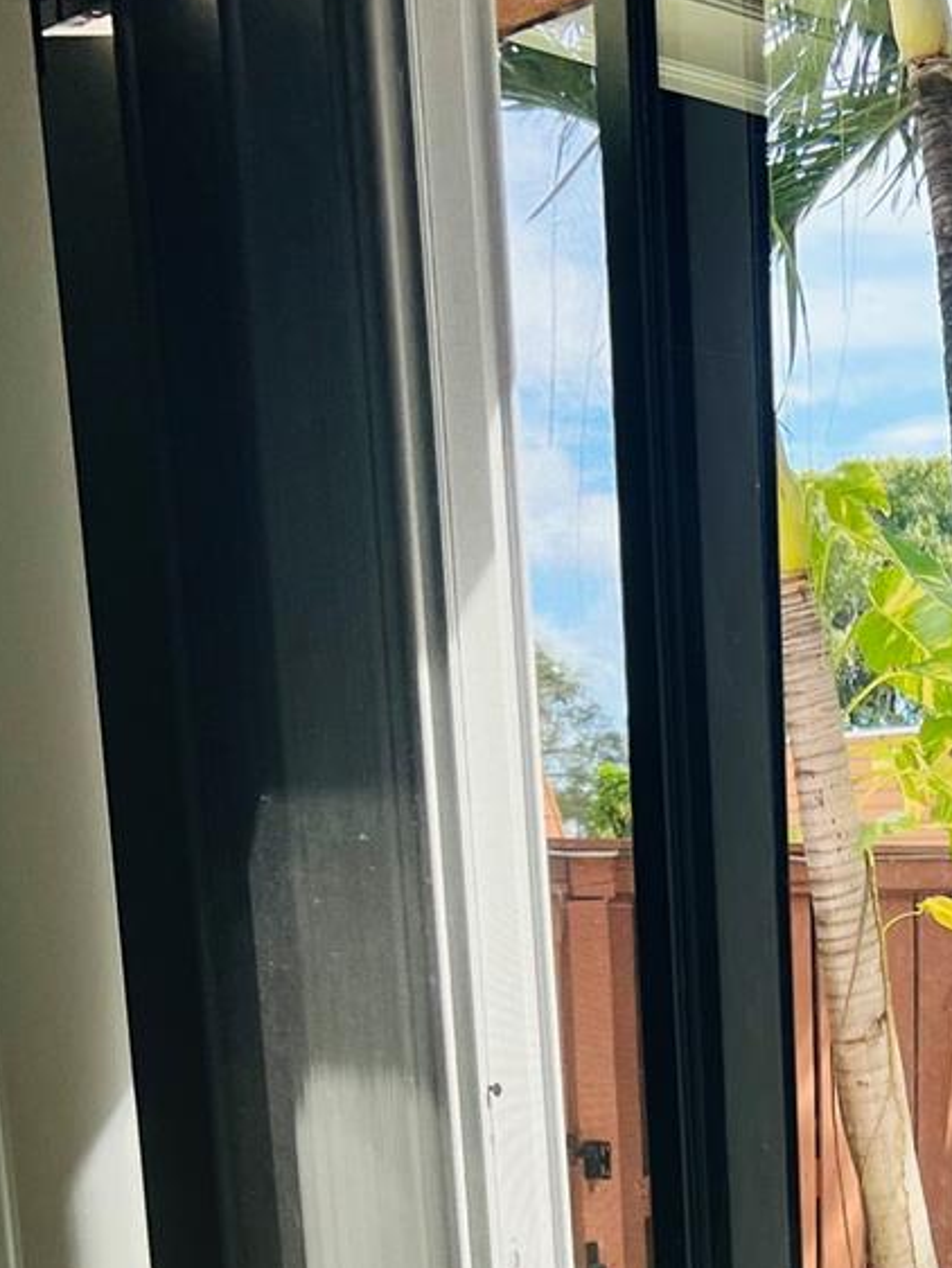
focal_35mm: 71
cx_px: 1031
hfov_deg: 19.9
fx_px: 2602
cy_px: 1516
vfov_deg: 24.8
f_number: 1.5
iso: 50
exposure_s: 1/733
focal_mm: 5.7
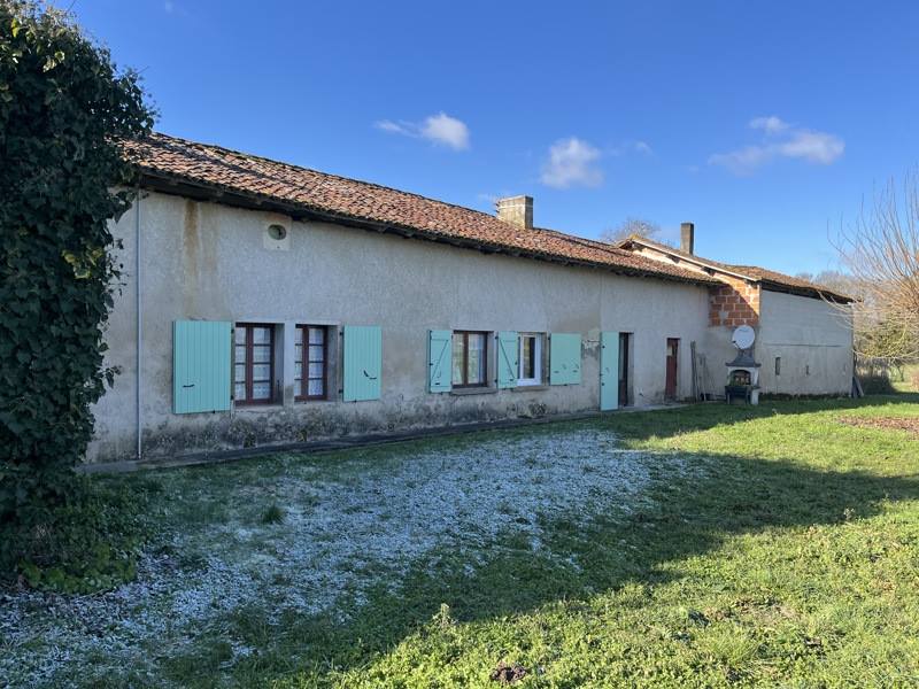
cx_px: 460
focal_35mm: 26
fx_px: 690
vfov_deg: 53.1
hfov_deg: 67.3
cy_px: 344
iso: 50
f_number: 1.6
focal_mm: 5.1
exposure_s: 1/1497
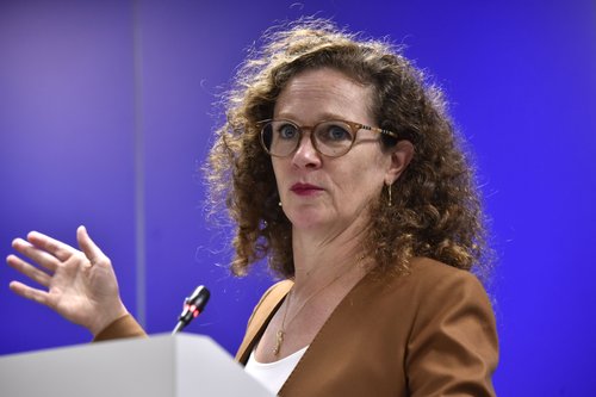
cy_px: 198
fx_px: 3310
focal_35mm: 200
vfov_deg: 6.9
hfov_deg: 10.3
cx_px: 298
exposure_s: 1/200
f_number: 5.6
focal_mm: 200
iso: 1600
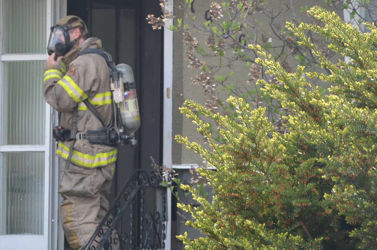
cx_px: 95
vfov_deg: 5.0
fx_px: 2883
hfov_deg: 7.5
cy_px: 118
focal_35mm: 276
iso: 200
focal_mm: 105
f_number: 6.3
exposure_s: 1/160
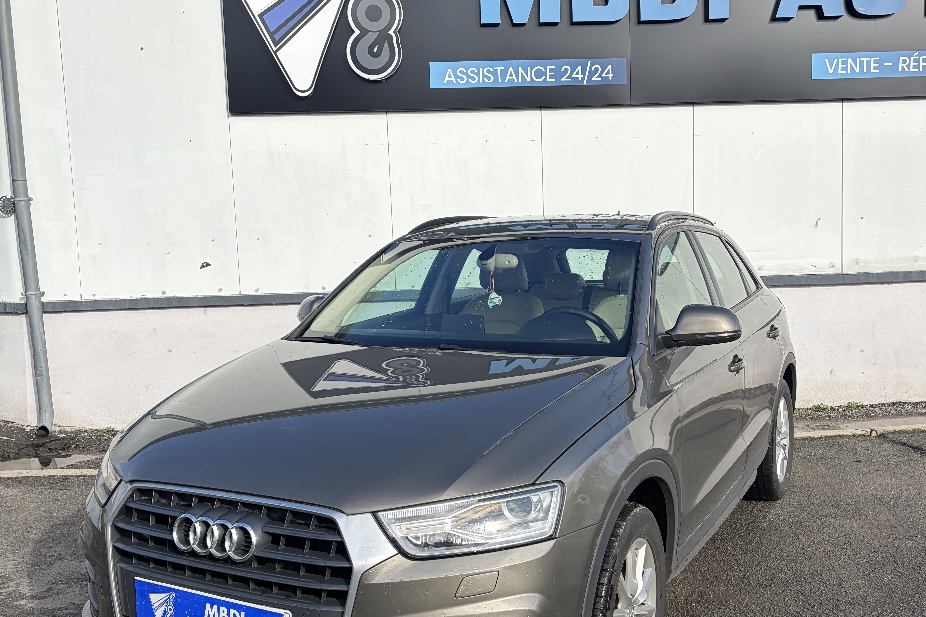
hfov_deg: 51.9
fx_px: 952
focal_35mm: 37
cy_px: 344
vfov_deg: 35.9
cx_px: 473
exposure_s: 1/1337
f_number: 1.6
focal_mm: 5.96
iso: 64
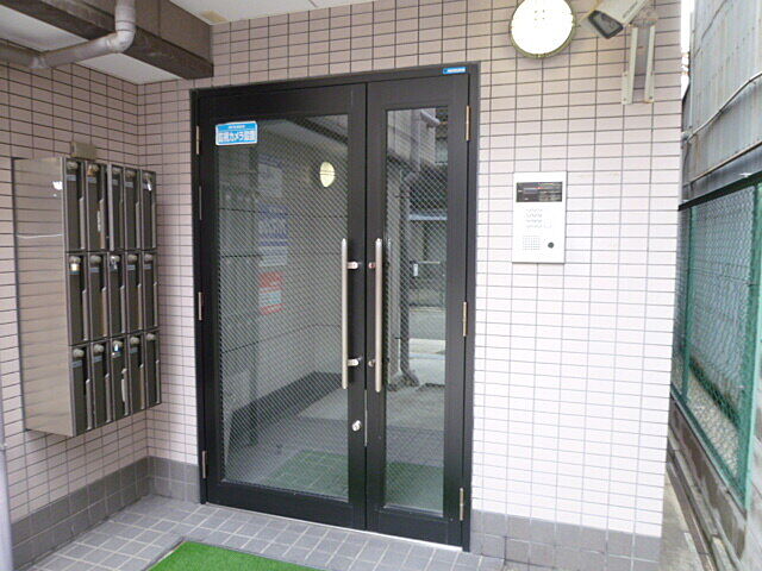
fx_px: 550
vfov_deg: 54.9
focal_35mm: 25
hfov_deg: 69.4
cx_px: 381
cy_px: 286
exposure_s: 1/8
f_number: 2.8
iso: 100
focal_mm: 4.5
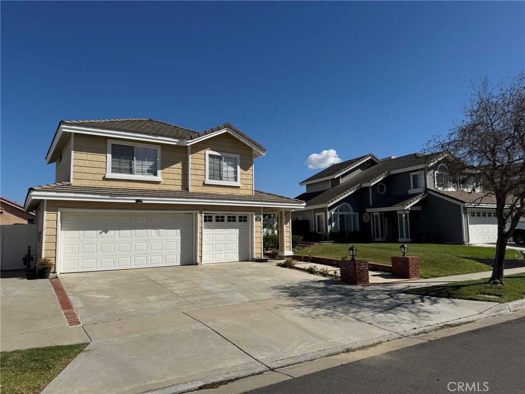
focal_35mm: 24
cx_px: 262
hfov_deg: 71.6
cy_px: 197
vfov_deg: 56.8
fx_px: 364
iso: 80
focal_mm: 6.76
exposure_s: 1/9009
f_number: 1.78
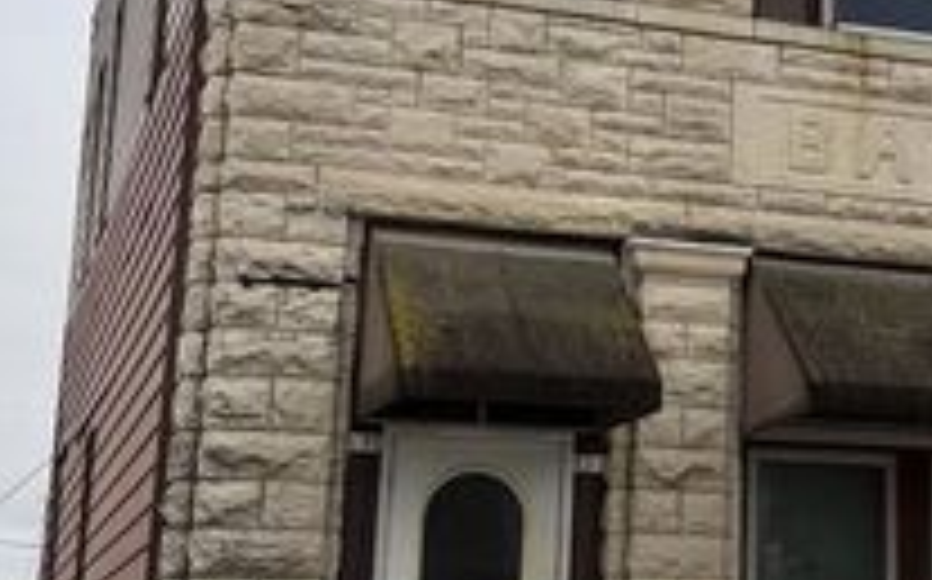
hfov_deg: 24.4
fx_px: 2081
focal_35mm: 82
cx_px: 869
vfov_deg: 15.9
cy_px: 205
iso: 80
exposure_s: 1/1727
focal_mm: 6.76
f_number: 1.78
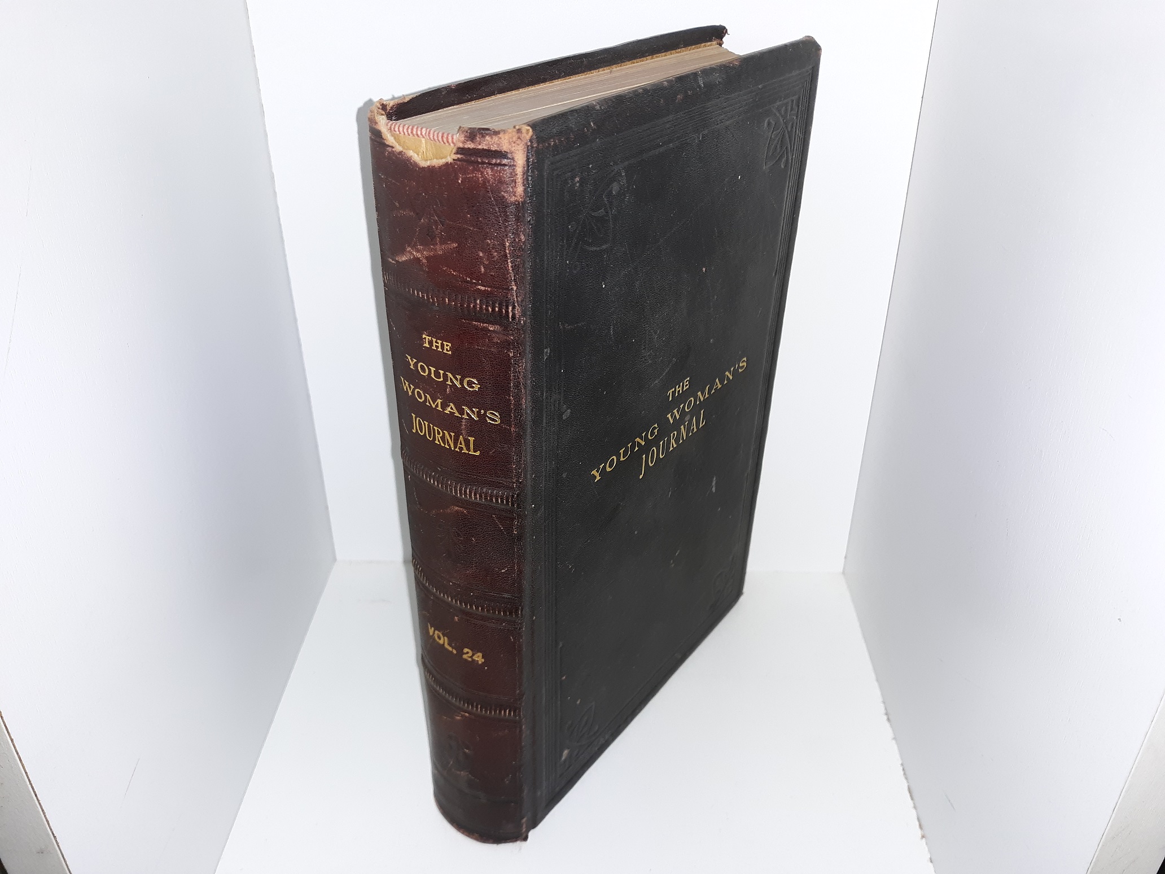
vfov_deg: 49.7
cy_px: 437
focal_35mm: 28
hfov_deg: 63.4
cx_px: 582
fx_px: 942
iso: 64
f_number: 1.7
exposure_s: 1/100
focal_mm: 3.7
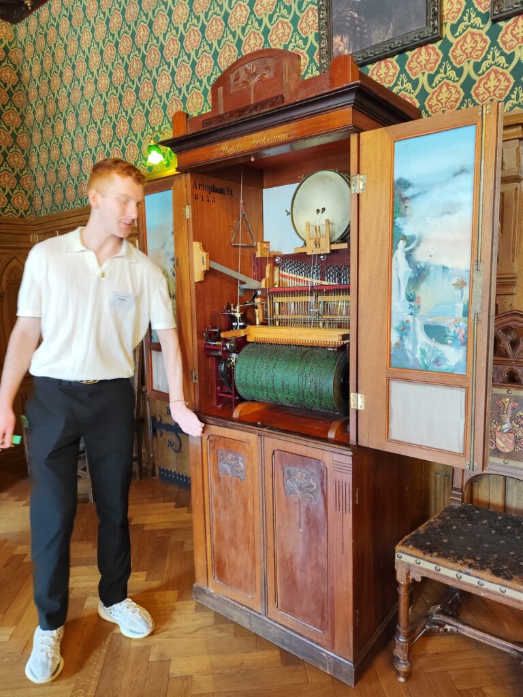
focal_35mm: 23
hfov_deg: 58.9
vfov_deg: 73.9
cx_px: 262
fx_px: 463
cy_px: 348
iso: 800
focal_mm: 6.19
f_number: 1.65
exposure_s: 1/25
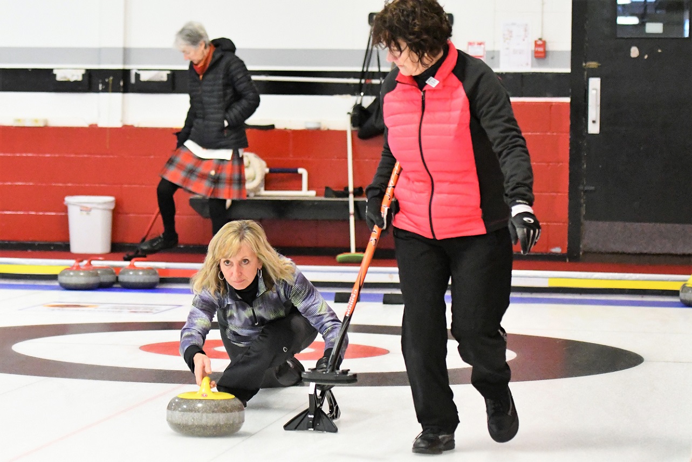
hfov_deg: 19.5
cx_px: 346
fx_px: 2019
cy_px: 231
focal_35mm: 105
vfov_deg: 13.0
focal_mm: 70
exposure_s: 1/1000
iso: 11400
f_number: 2.8
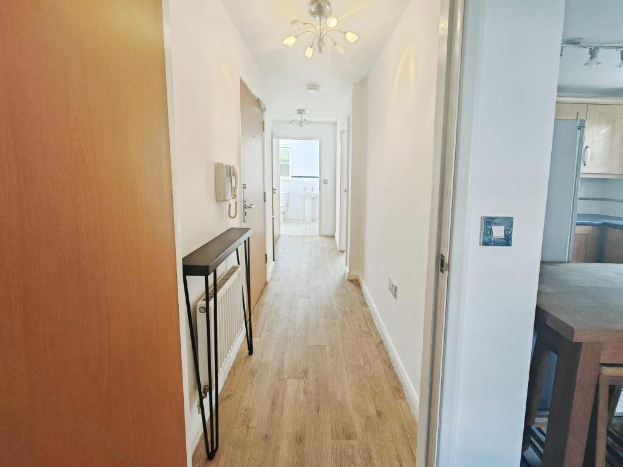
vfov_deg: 89.9
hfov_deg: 106.2
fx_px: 234
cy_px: 234
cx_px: 312
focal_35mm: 13
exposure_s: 1/50
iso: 320
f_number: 2
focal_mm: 1.82
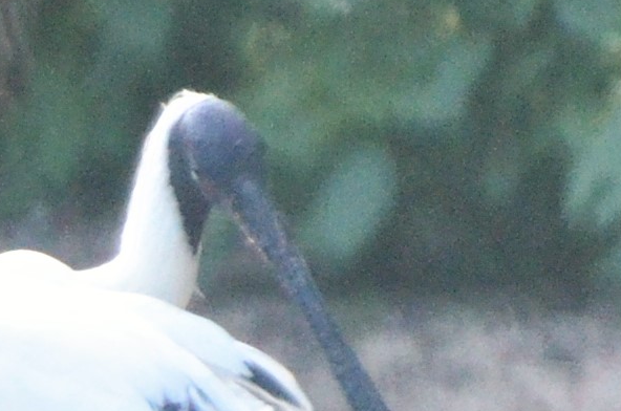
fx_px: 23960
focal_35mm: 1392
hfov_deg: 1.5
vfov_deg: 1.0
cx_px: 232
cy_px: 580
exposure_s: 1/500
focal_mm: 300
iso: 2500
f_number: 5.6
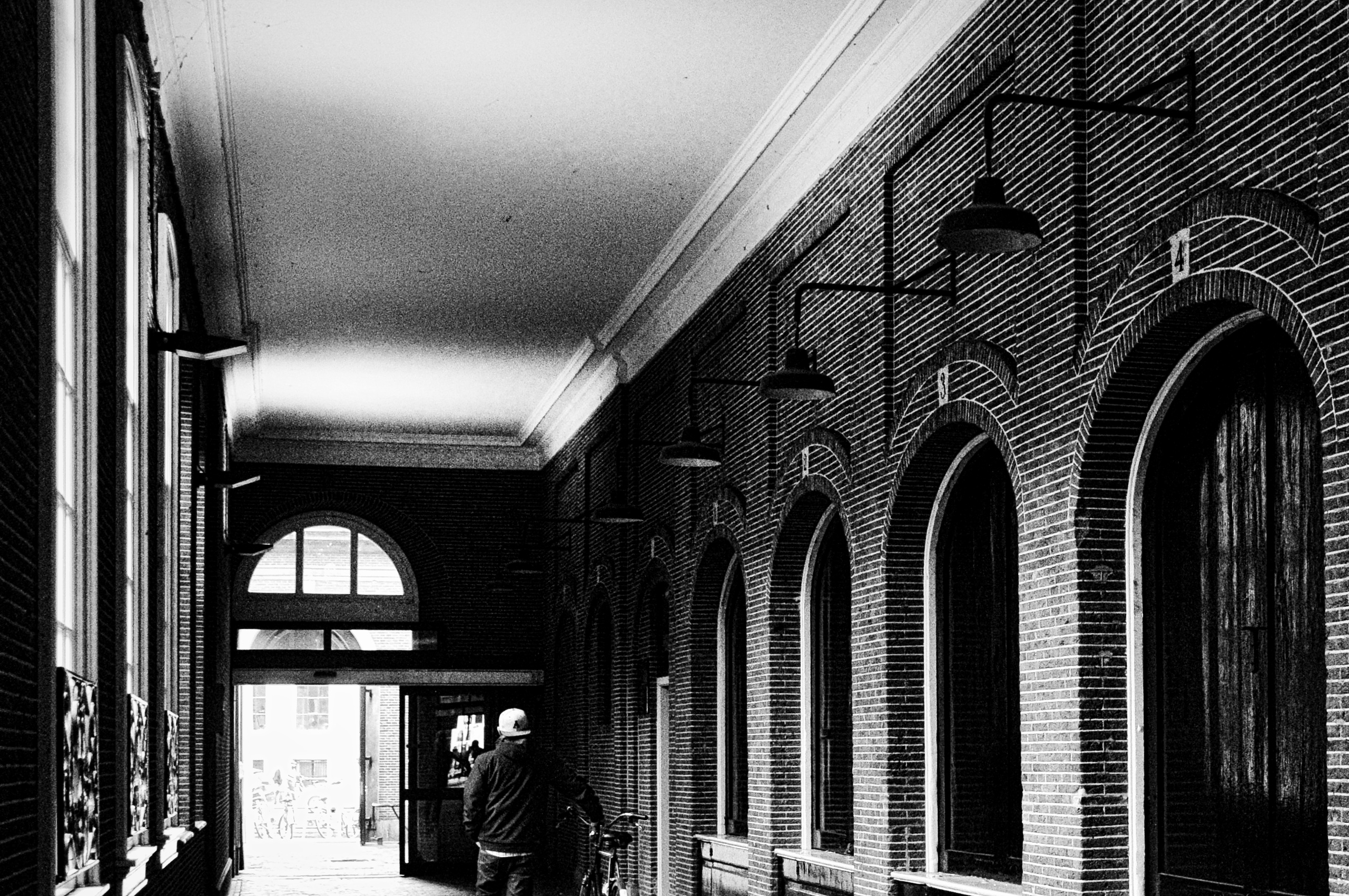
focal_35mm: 59
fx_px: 2208
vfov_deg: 22.8
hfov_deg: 33.4
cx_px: 987
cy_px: 616
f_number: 3.8
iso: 2800
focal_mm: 24
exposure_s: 1/200
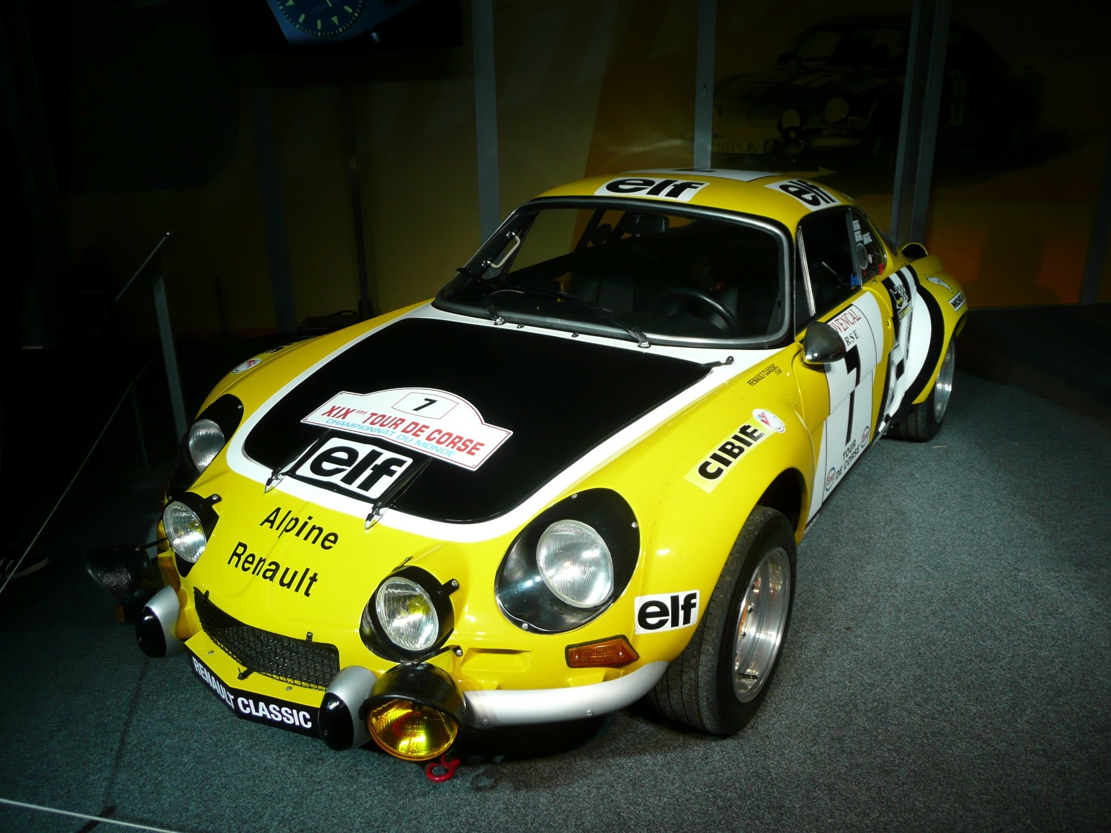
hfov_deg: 63.4
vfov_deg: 49.7
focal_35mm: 28
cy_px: 416
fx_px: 899
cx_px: 556
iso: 100
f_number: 3.3
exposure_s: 1/200
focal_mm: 4.6
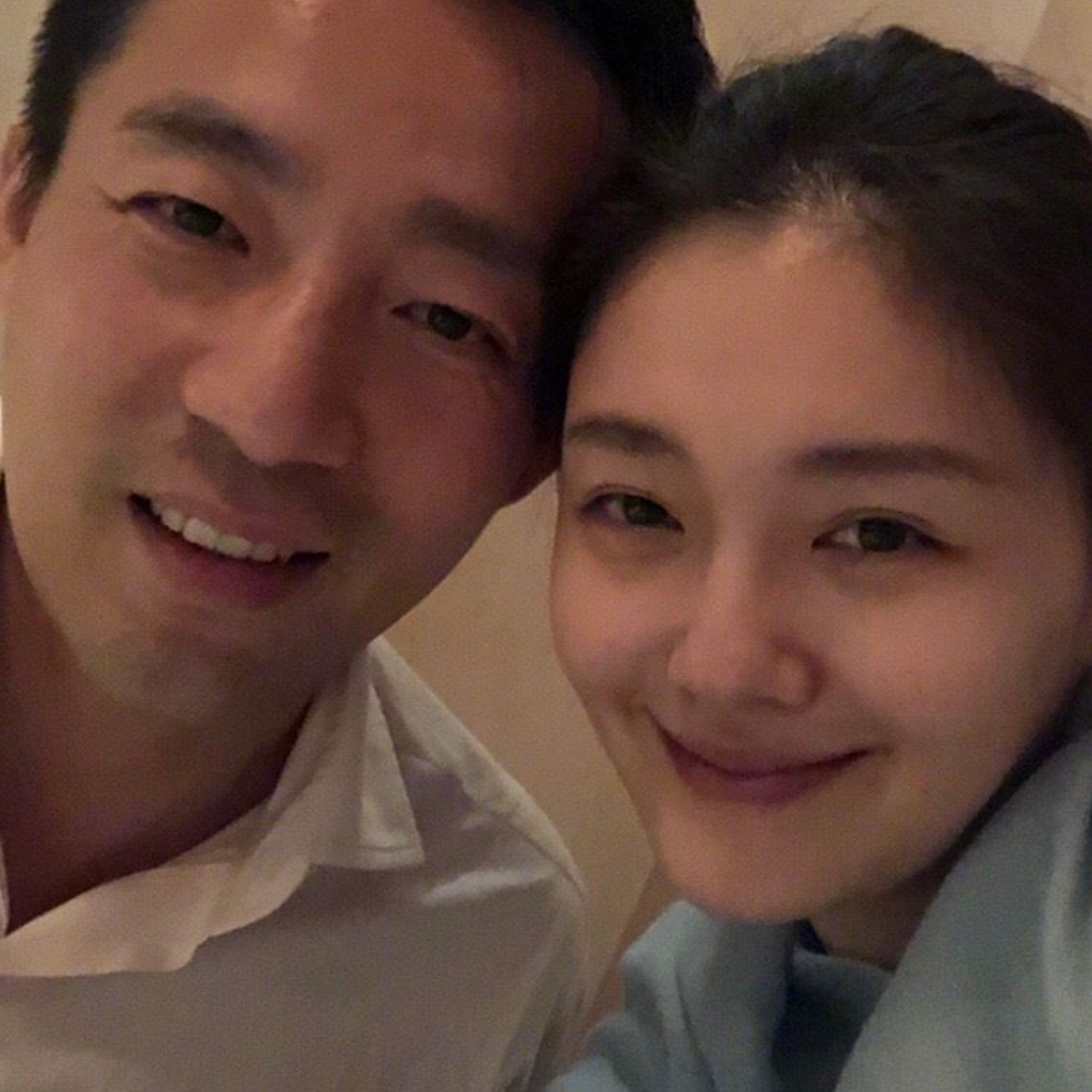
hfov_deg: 35.2
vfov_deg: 35.3
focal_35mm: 48
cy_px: 466
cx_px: 653
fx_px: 1713
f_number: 2.2
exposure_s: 1/17
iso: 1600
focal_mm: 2.87
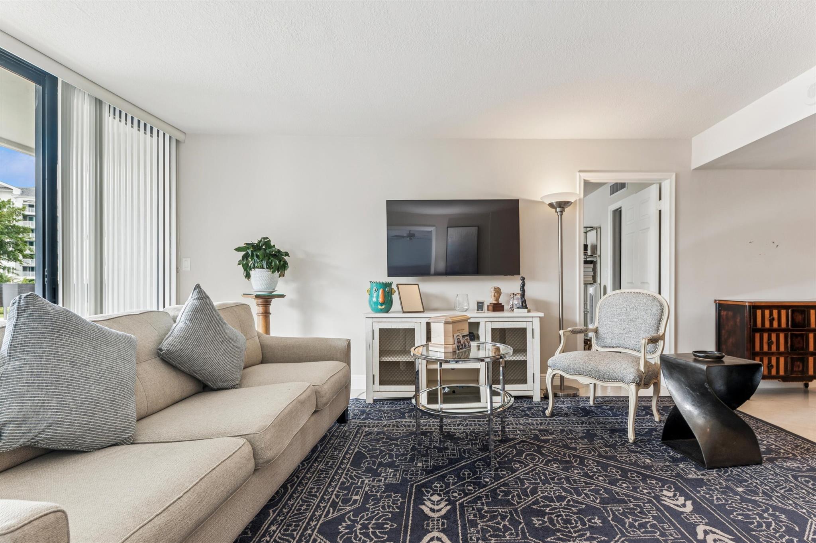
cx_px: 408
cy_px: 272
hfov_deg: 96.8
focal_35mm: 16
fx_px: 362
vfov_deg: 73.7
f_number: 8
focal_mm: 16
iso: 100
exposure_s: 1/13
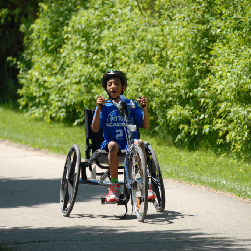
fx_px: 3142
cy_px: 126
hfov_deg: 4.6
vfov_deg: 4.6
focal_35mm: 383
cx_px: 121
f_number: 5.6
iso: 250
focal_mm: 200
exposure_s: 1/500
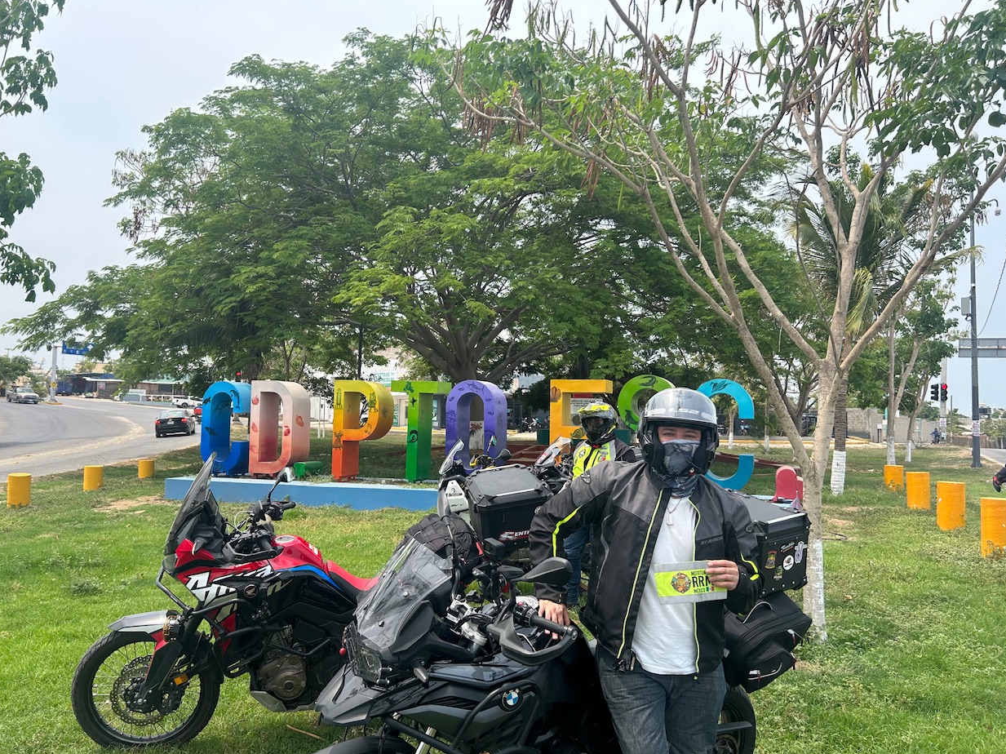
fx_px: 784
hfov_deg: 65.3
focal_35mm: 27
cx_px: 490
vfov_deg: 51.3
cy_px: 384
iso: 50
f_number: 1.5
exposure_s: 1/2008
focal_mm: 5.7
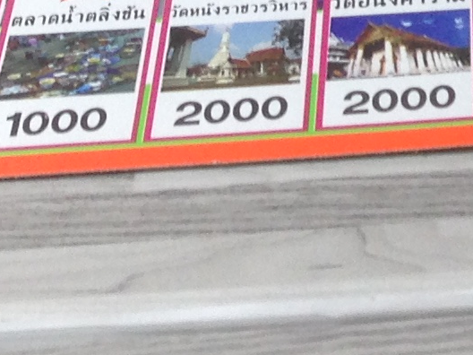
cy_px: -669
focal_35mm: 204
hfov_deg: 9.6
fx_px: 2787
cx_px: 489
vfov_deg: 6.7
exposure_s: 1/20
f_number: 2.4
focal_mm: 4.12
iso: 50
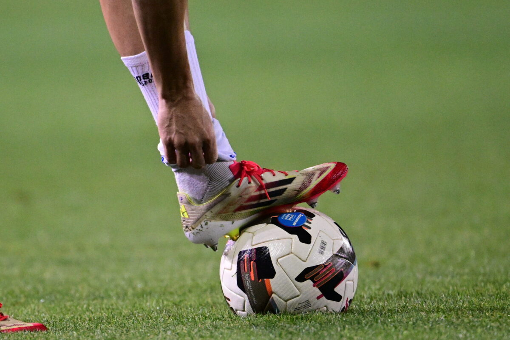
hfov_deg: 3.7
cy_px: 170
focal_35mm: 560
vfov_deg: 2.5
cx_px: 255
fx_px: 7933
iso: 2500
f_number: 4
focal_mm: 560
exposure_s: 1/1000
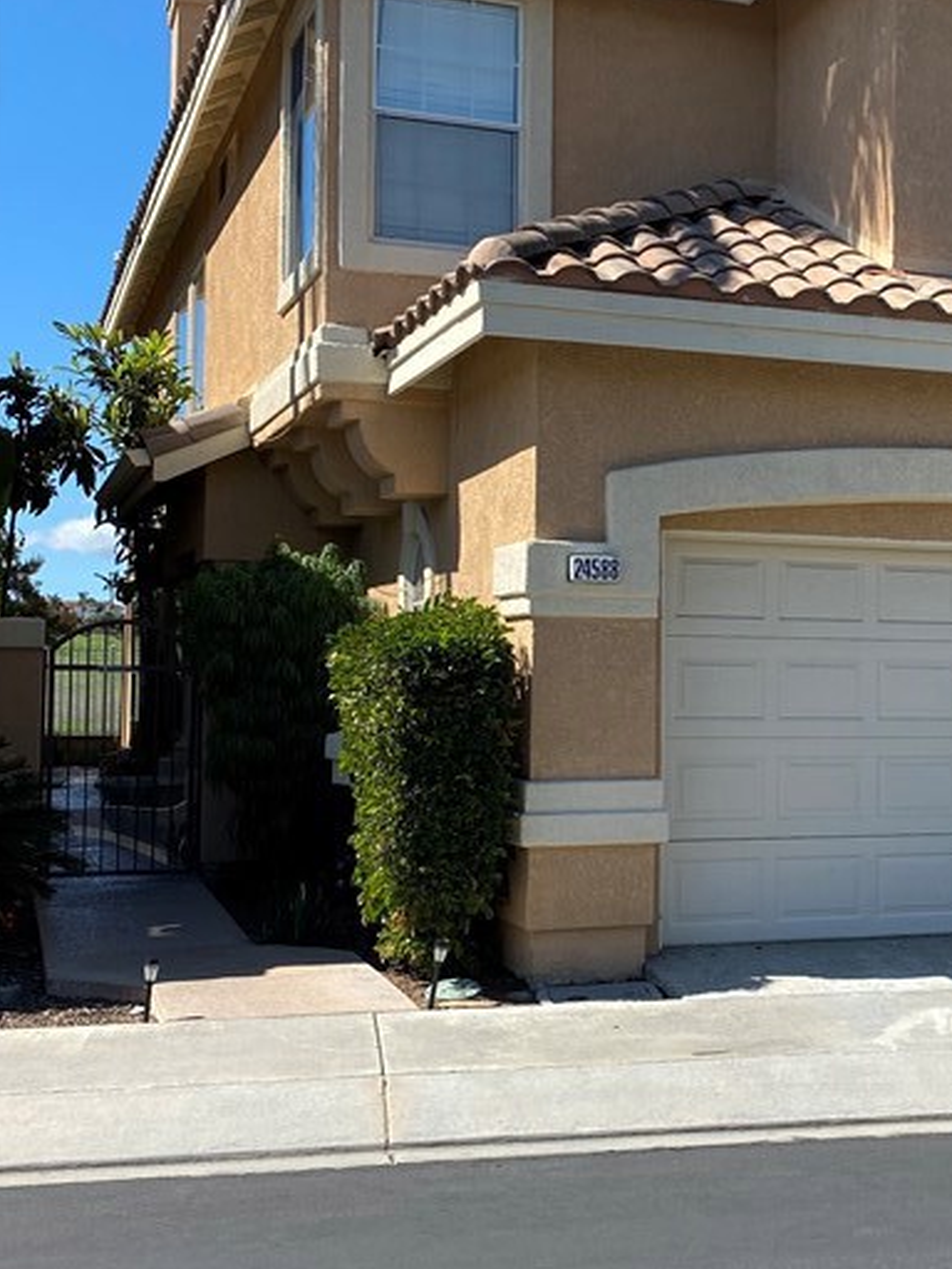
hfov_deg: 27.4
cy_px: 622
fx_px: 1907
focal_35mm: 52
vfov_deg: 36.8
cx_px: 791
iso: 32
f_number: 1.8
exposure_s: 1/1838
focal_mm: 4.25
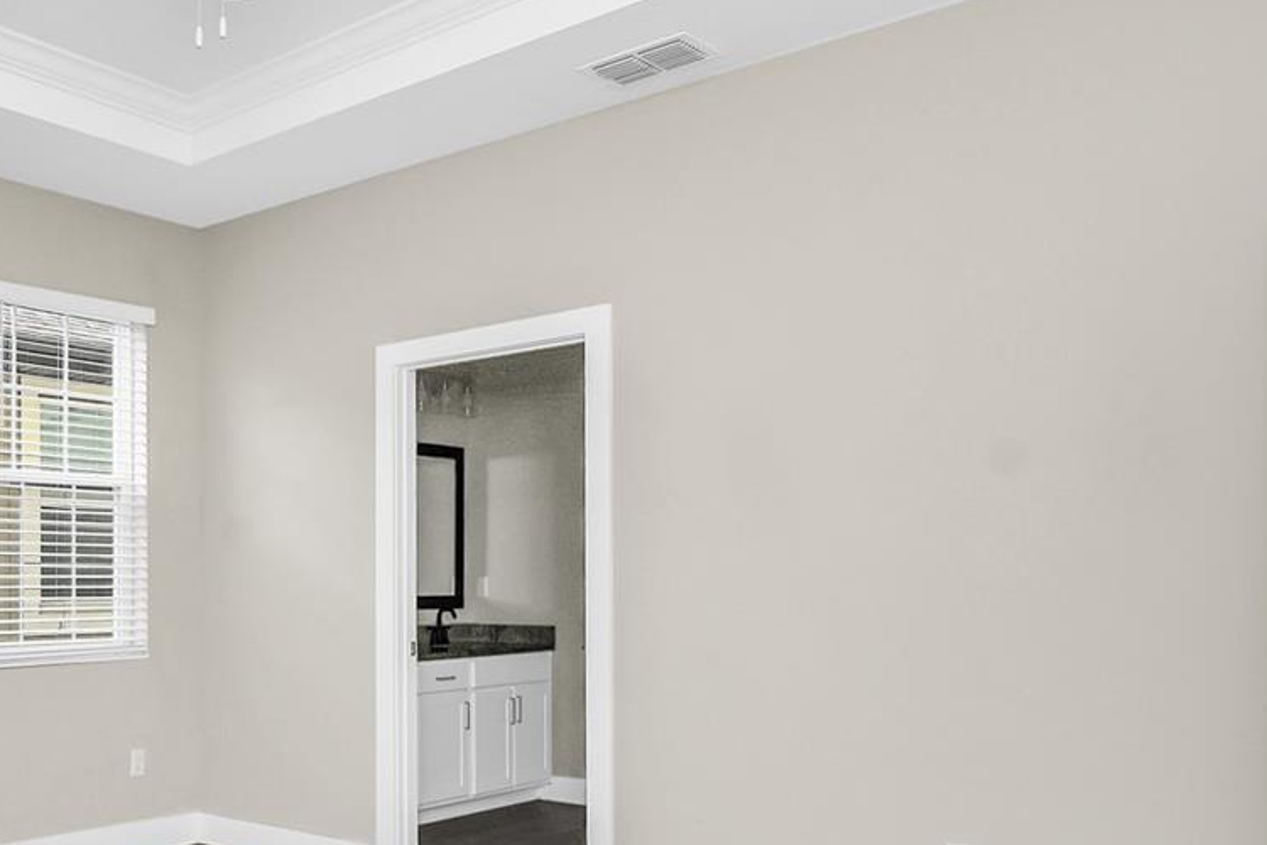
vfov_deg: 40.9
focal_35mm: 32
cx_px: 233
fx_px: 1126
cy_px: 517
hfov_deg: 54.3
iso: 100
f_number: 7.1
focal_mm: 10
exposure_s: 1/100
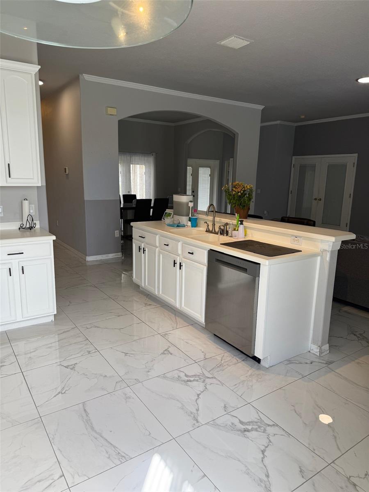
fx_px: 341
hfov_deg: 56.8
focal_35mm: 24
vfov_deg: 71.6
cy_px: 246
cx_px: 184
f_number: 1.78
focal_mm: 6.76
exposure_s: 1/143
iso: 50
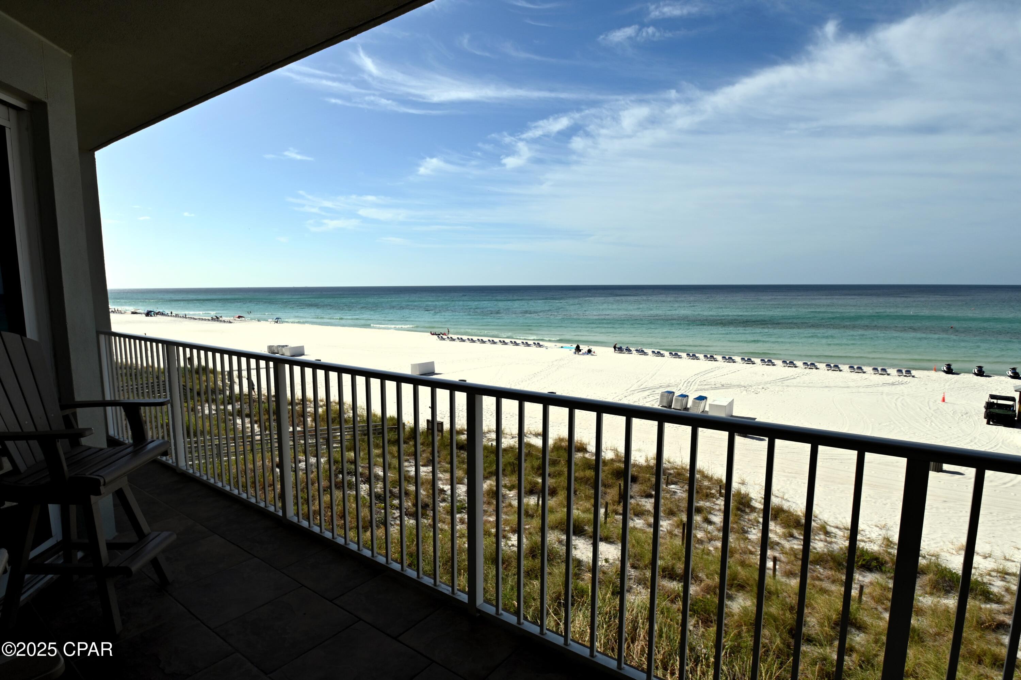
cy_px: 340
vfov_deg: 67.3
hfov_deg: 90.0
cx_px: 510
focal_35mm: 18
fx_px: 510
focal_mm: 12
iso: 100
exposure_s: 1/500
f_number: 8
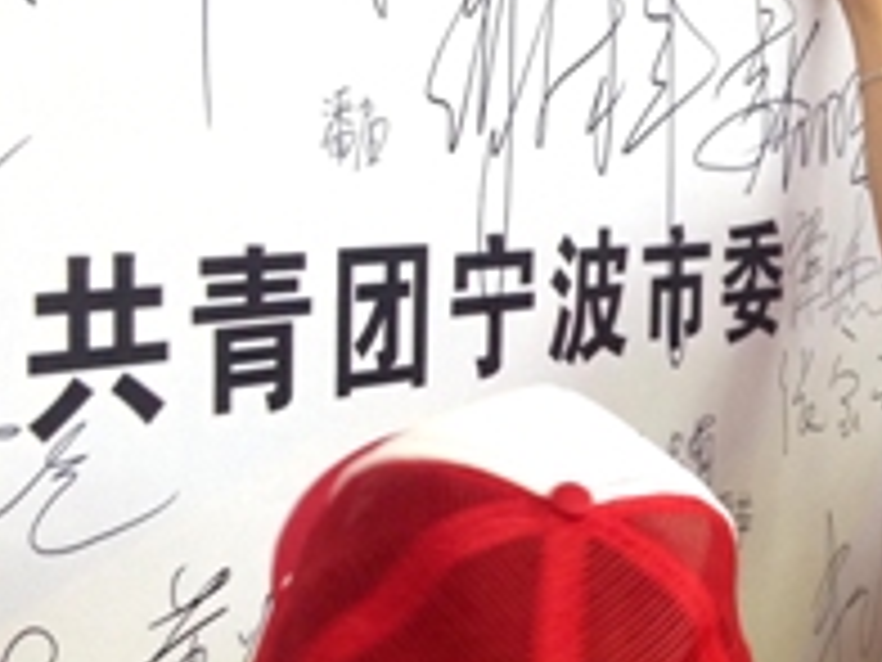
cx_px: 796
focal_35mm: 84
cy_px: 403
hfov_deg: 22.7
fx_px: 2140
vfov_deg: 17.6
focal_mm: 4.12
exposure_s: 1/20
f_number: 2.4
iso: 125
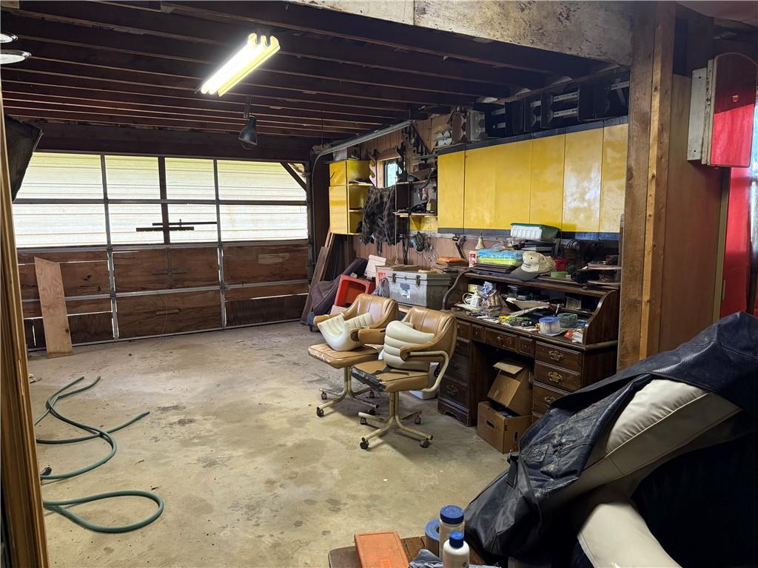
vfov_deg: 56.8
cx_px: 379
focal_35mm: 24
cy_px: 284
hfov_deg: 71.6
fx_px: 526
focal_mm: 6.76
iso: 400
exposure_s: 1/120
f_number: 1.78
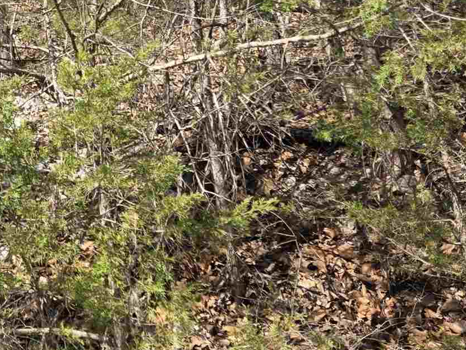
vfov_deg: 16.4
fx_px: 1144
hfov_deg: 20.3
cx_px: -203
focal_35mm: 85
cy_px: -114
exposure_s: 1/1930
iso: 80
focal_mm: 6.3
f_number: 1.7
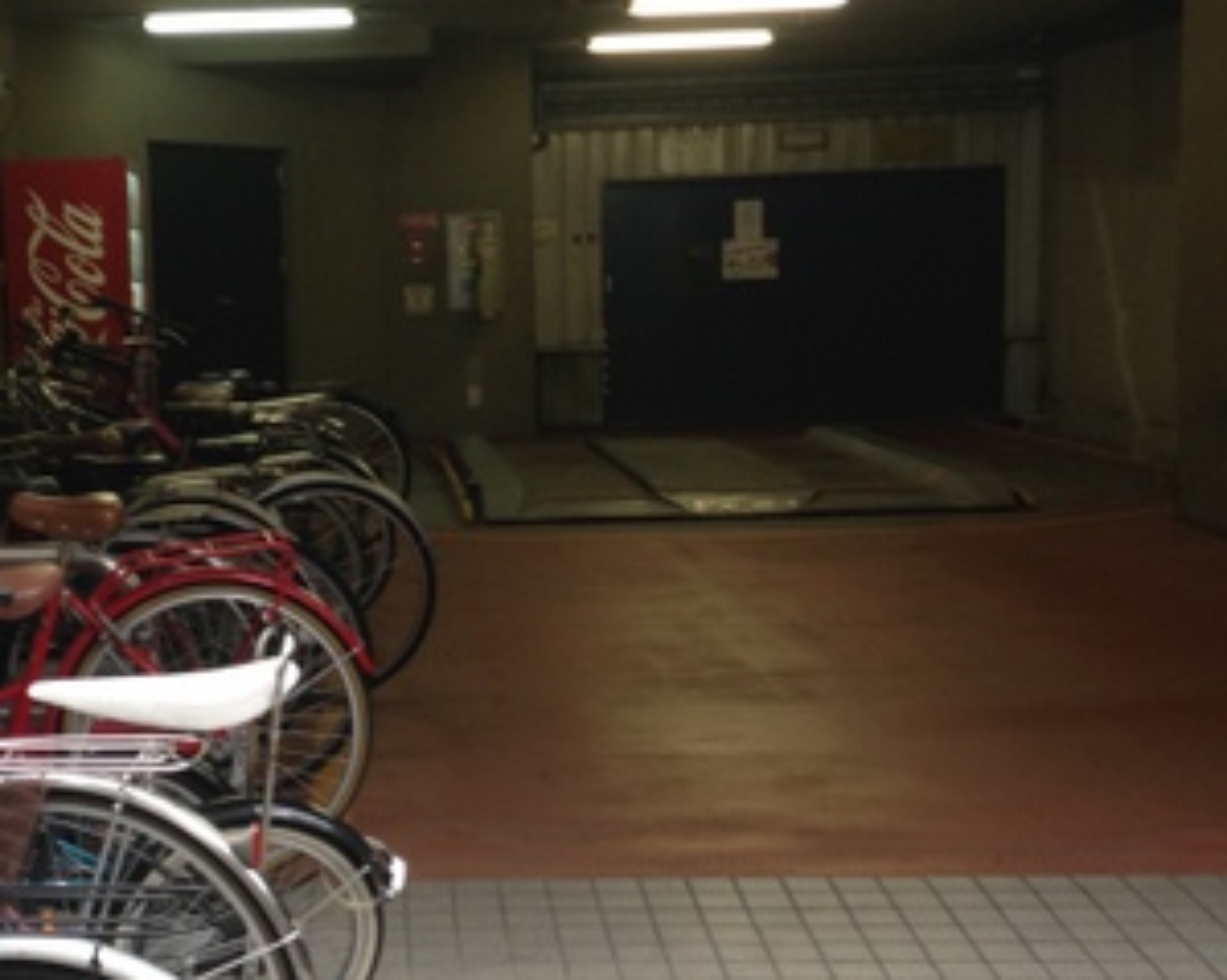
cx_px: 291
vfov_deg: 22.1
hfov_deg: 27.1
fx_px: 2505
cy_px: 558
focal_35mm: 69
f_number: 2.4
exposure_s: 1/40
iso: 50
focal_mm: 4.12
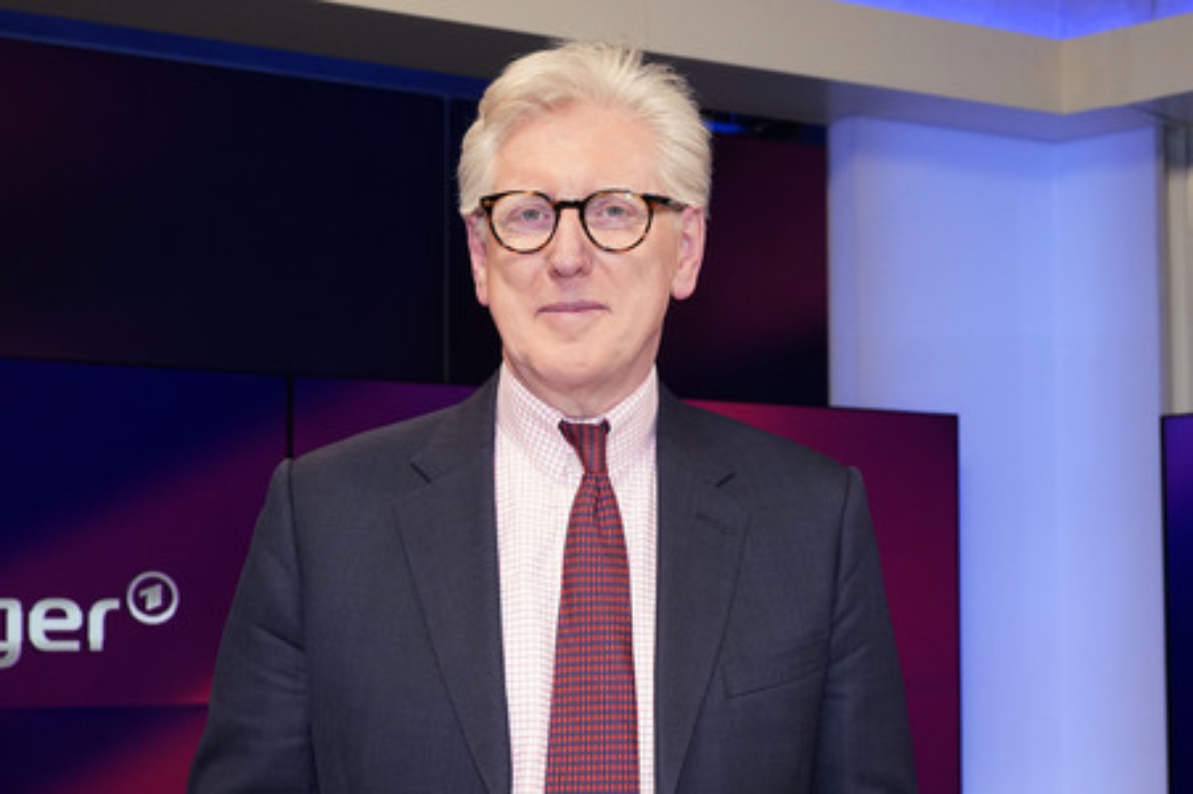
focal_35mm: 32
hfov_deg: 58.8
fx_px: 1060
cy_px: 397
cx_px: 596
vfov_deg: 41.1
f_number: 5
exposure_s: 1/160
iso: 2000
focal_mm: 32
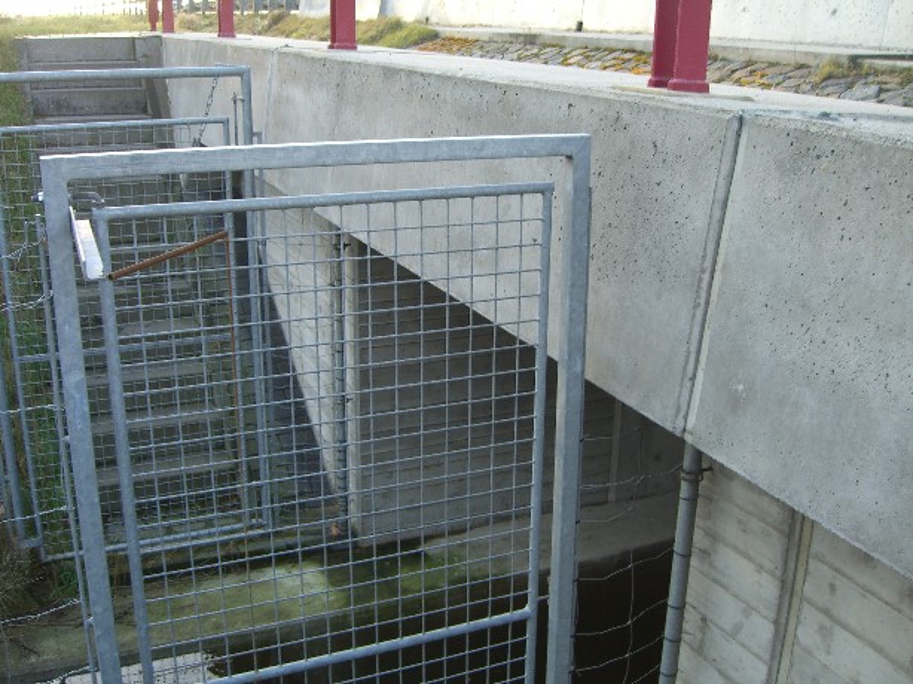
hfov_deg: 49.0
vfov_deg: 37.7
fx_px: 1002
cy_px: 342
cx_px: 456
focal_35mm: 38
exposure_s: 1/80
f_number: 2.8
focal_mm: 7.9
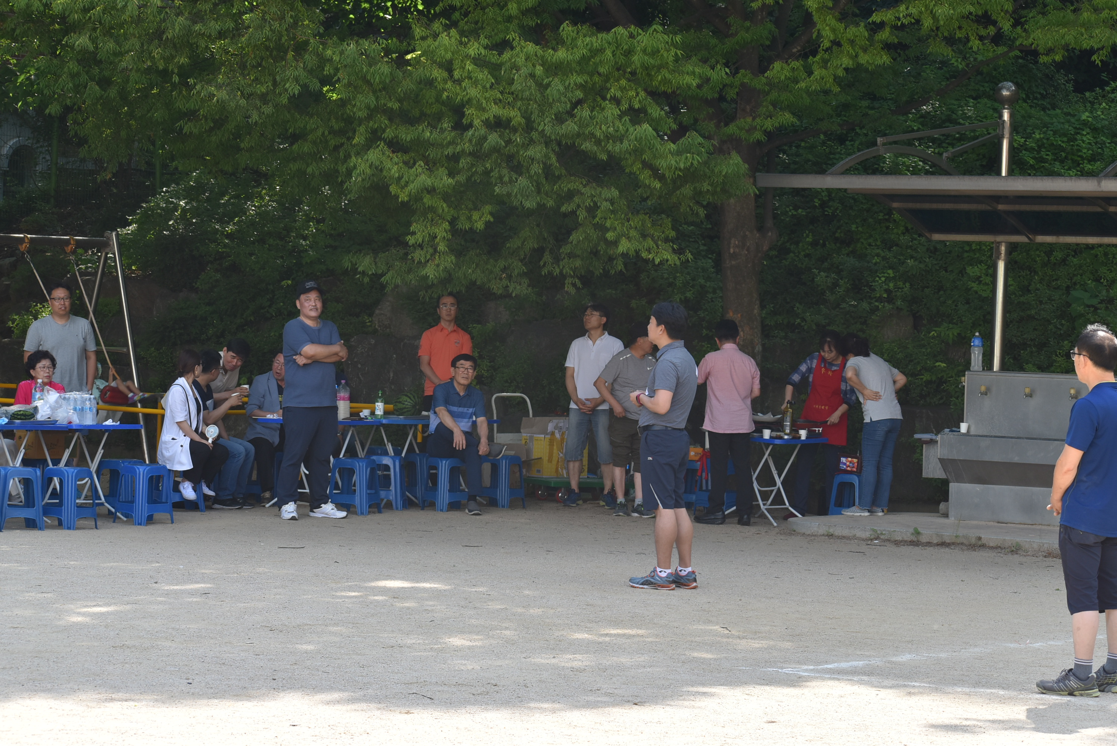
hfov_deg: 19.4
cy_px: 373
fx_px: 3260
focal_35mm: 105
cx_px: 558
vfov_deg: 13.1
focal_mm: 70
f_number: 8
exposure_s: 1/250
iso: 320
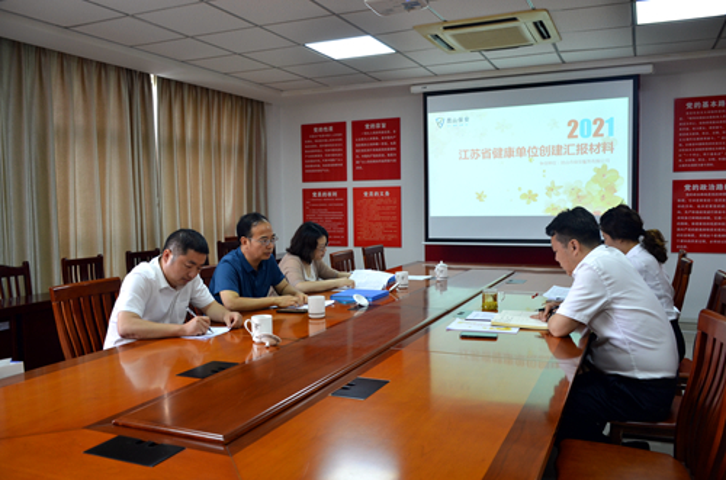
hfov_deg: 57.3
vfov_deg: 39.8
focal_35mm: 33
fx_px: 664
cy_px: 240
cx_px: 363
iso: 320
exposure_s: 1/80
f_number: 3.5
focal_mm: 22
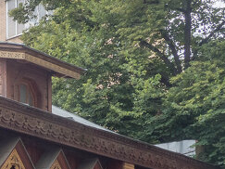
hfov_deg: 14.5
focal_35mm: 123
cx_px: -150
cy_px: 153
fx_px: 799
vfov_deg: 12.0
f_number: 7.1
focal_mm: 14
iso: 250
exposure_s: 1/125
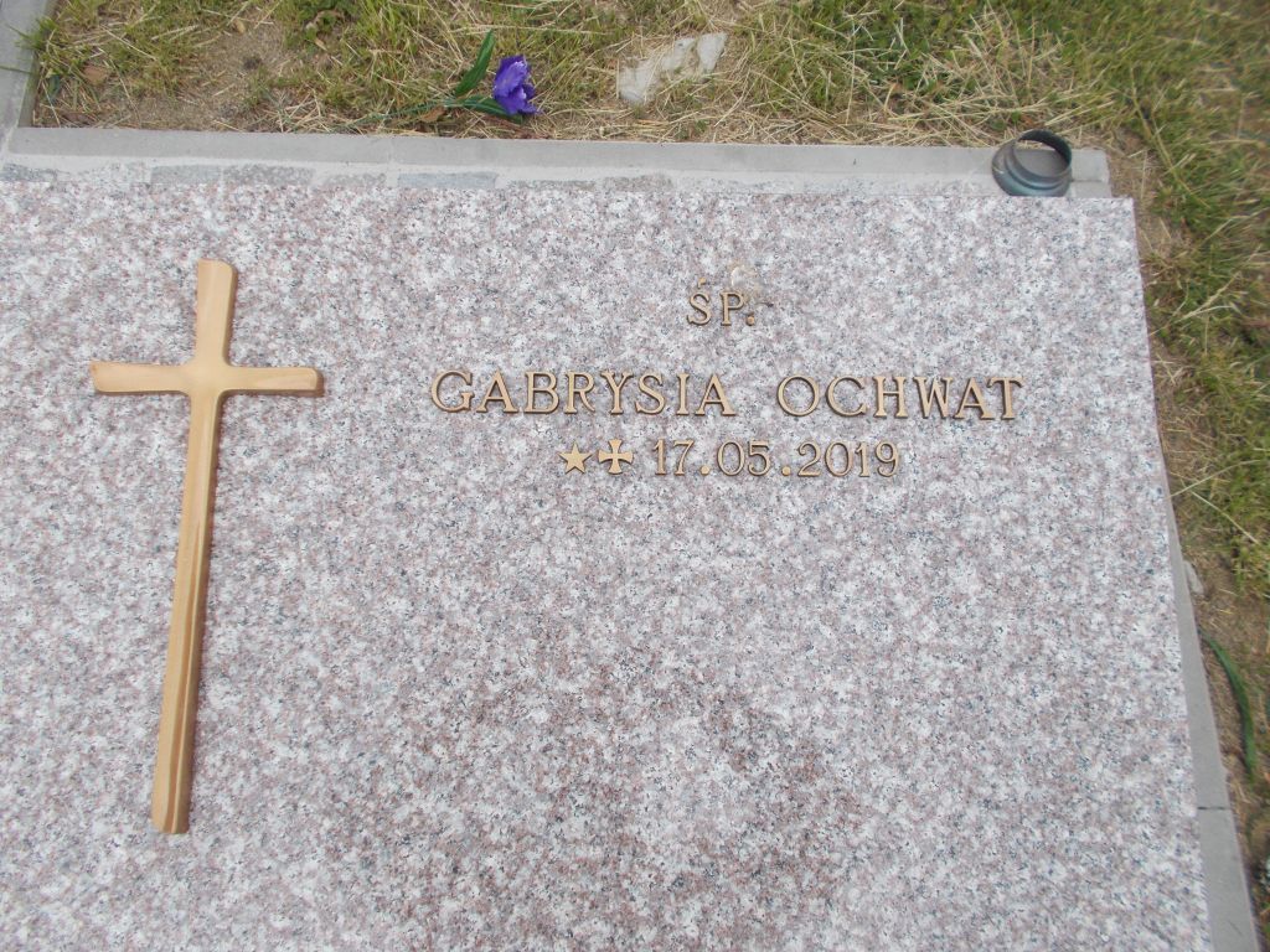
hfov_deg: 67.3
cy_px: 476
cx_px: 635
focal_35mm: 26
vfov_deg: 53.1
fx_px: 954
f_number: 3.2
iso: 80
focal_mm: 4.6
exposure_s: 1/500
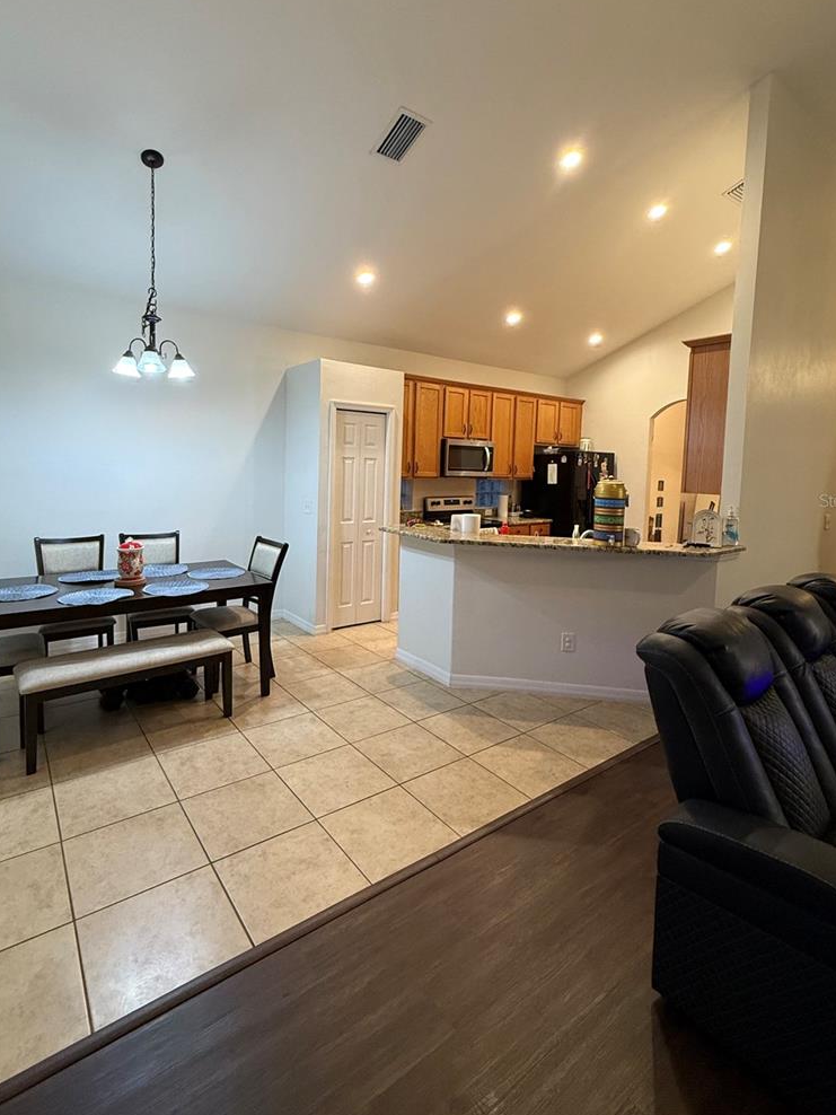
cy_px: 500
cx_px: 391
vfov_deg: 90.7
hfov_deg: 74.6
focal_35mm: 17
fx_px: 547
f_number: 2.2
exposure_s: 1/60
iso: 320
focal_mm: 2.22
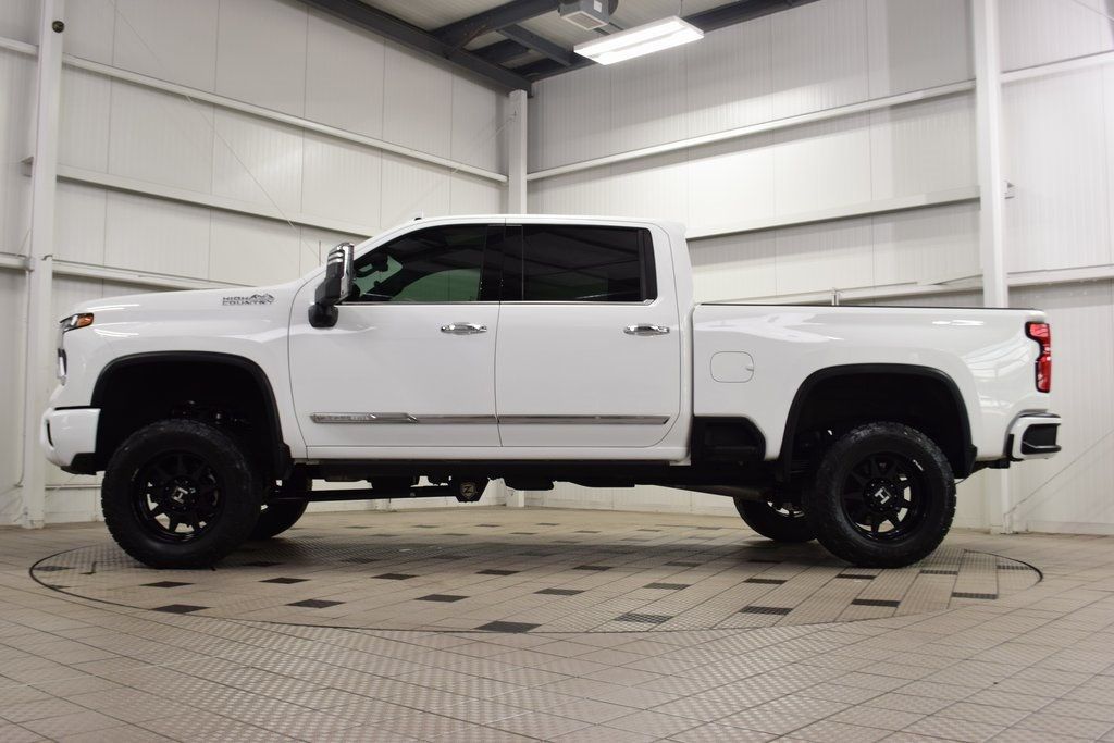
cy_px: 372
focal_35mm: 33
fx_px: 1021
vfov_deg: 40.0
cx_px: 557
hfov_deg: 57.2
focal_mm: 22
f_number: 7.1
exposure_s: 1/30
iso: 560
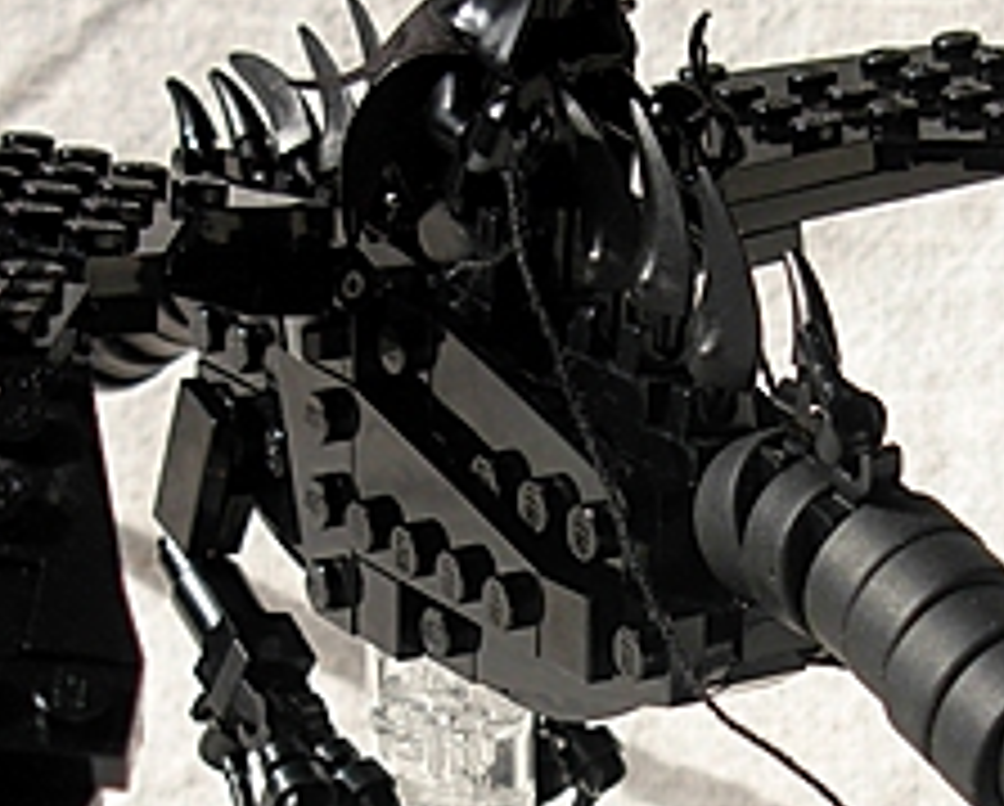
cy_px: 680
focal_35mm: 152
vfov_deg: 10.1
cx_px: 639
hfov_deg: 12.7
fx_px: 4523
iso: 79
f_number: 3.3
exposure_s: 1/406
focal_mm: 9.5
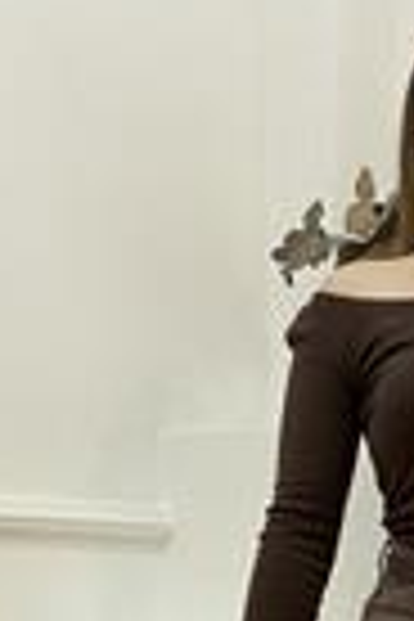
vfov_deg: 12.3
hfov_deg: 8.4
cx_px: 459
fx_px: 2794
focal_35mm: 162
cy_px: 803
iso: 64
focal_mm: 6
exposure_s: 1/100
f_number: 2
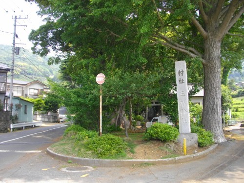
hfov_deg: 56.8
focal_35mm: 32
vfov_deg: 44.2
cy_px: 92
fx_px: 226
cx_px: 122
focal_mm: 5.7
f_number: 2.9
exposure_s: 1/250
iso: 100
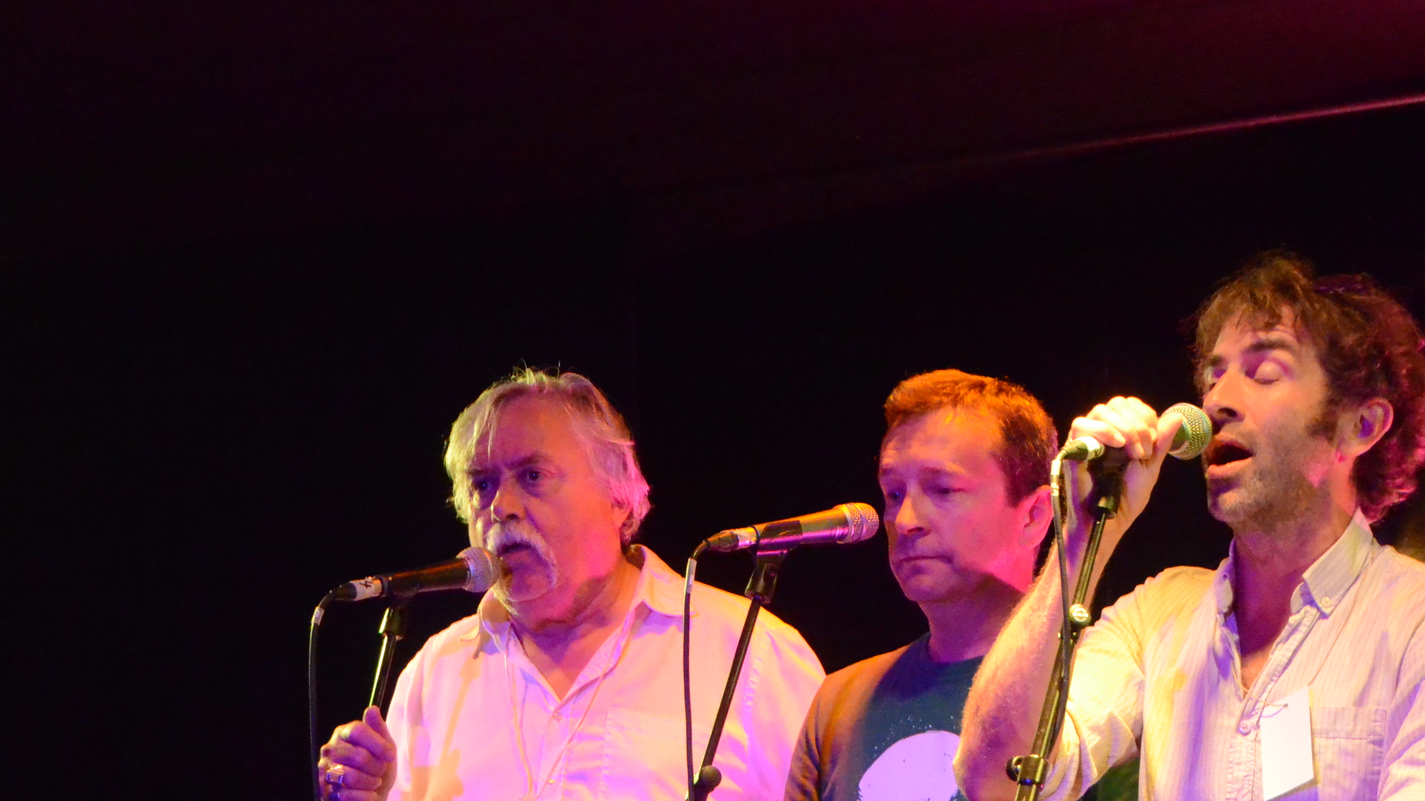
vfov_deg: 11.9
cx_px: 978
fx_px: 3854
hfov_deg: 20.9
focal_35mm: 102
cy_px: 535
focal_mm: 46
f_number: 6.3
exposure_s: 1/160
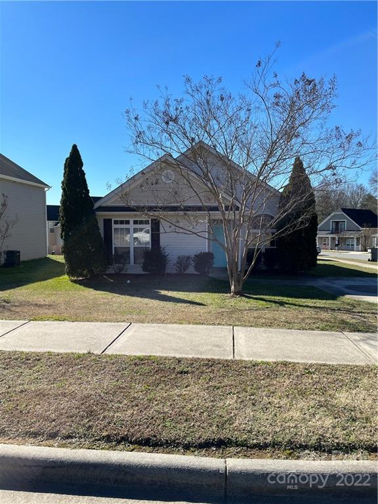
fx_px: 379
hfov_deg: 53.1
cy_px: 252
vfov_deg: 67.3
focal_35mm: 26
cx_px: 189
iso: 50
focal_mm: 5.1
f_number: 1.6
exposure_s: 1/2825
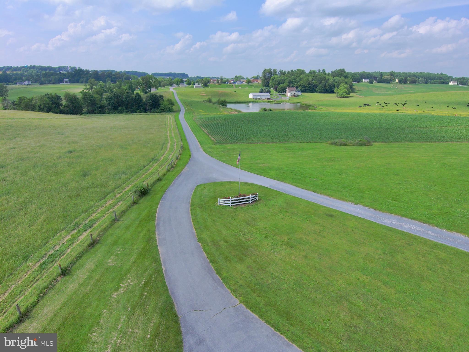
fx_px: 284
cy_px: 176
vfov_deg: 63.4
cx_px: 234
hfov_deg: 79.0
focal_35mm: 21
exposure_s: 1/1292
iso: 100
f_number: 2.8
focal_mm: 3.7
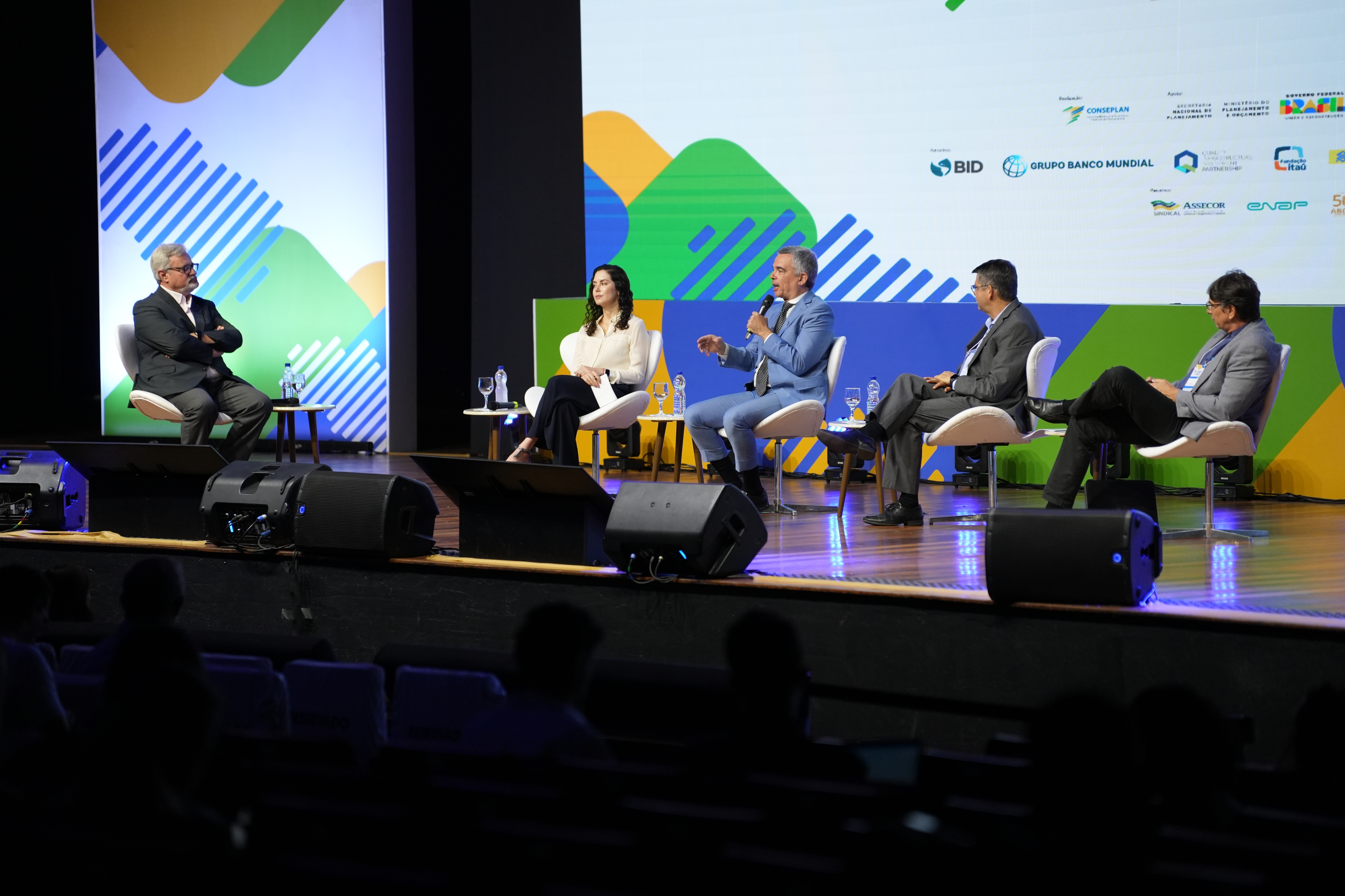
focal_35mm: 139
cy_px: 448
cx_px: 672
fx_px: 5193
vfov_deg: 9.9
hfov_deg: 14.8
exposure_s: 1/200
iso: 2000
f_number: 2.8
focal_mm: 139
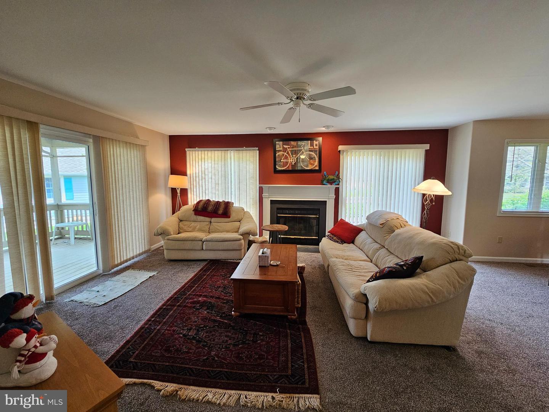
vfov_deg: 89.9
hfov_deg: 106.2
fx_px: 206
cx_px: 274
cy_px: 206
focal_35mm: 13
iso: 100
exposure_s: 1/60
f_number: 2.2
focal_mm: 2.2
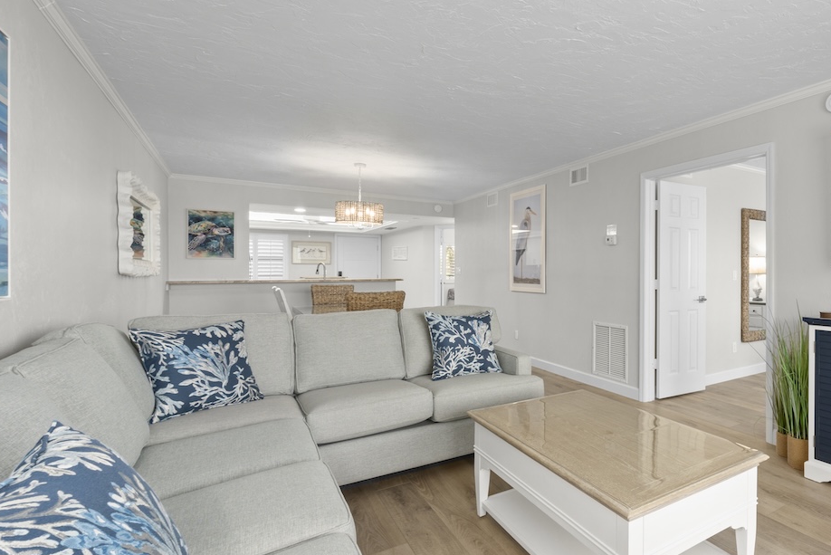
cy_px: 271
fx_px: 462
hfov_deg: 78.4
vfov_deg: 62.0
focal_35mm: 20
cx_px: 610
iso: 160
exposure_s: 1.6
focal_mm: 12
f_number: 10
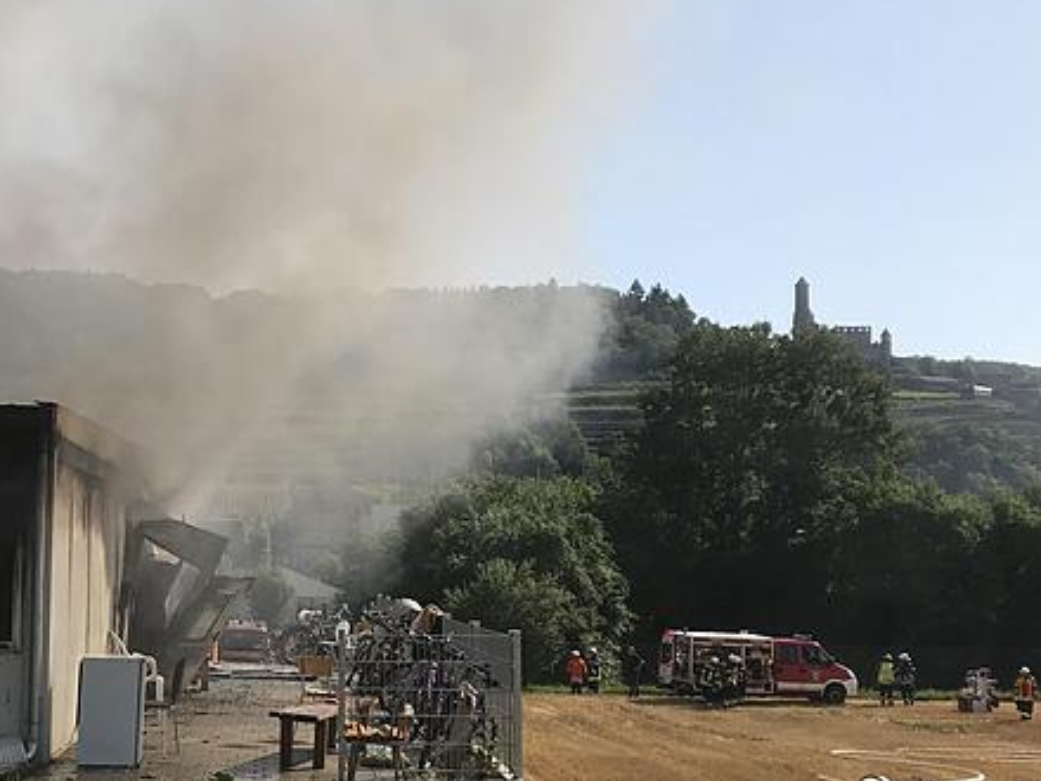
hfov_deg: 35.6
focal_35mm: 53
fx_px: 1594
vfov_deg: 27.5
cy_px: 439
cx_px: 297
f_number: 1.8
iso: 20
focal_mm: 3.99
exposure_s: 1/3831
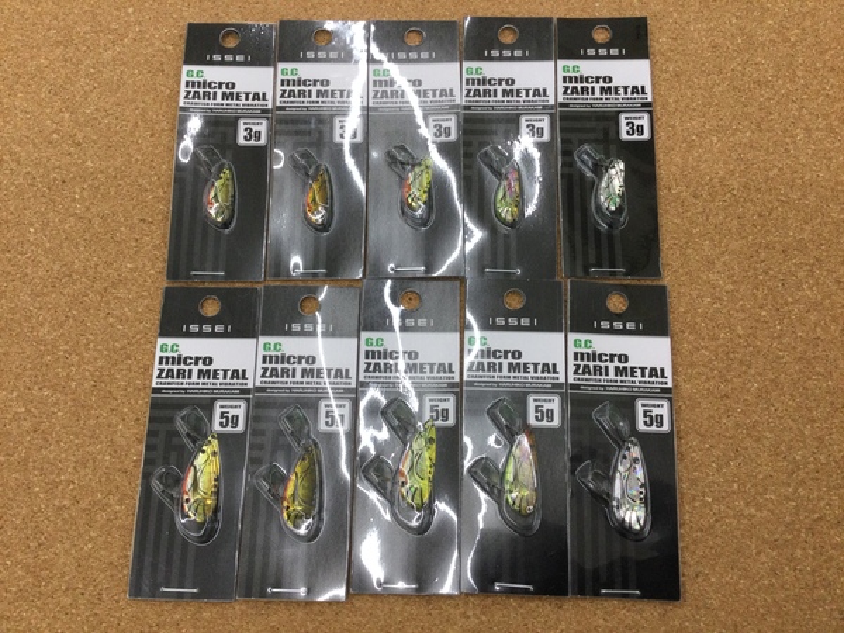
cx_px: 422
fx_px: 756
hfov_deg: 58.4
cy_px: 316
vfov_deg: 45.4
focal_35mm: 31
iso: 25
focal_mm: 3.3
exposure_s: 1/30
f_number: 2.4
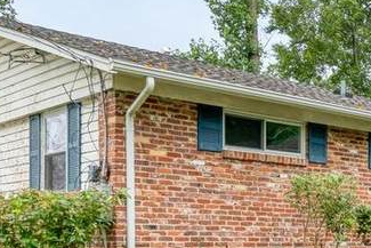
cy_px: 237
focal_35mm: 63
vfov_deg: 21.0
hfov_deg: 28.0
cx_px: 443
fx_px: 650
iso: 1250
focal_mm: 16
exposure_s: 1/640
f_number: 8
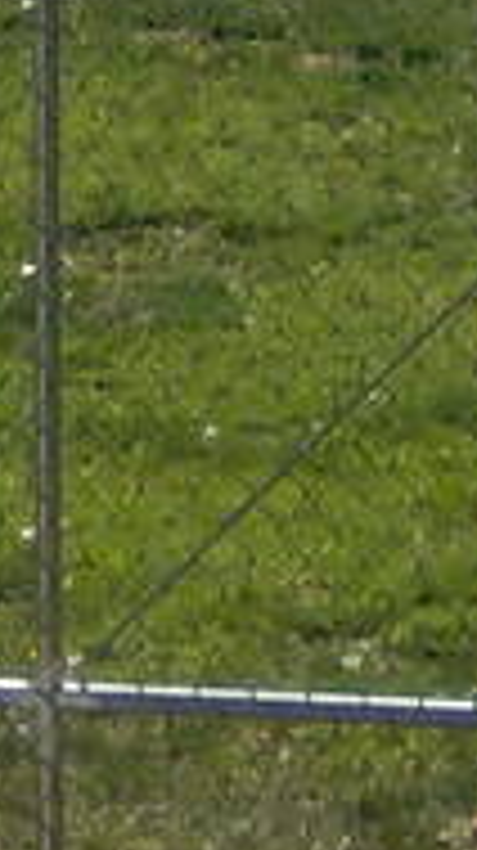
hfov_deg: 2.9
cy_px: -998
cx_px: 616
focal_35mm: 415
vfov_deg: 5.1
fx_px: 9352
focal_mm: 8.1
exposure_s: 1/800
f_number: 4.3
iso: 125
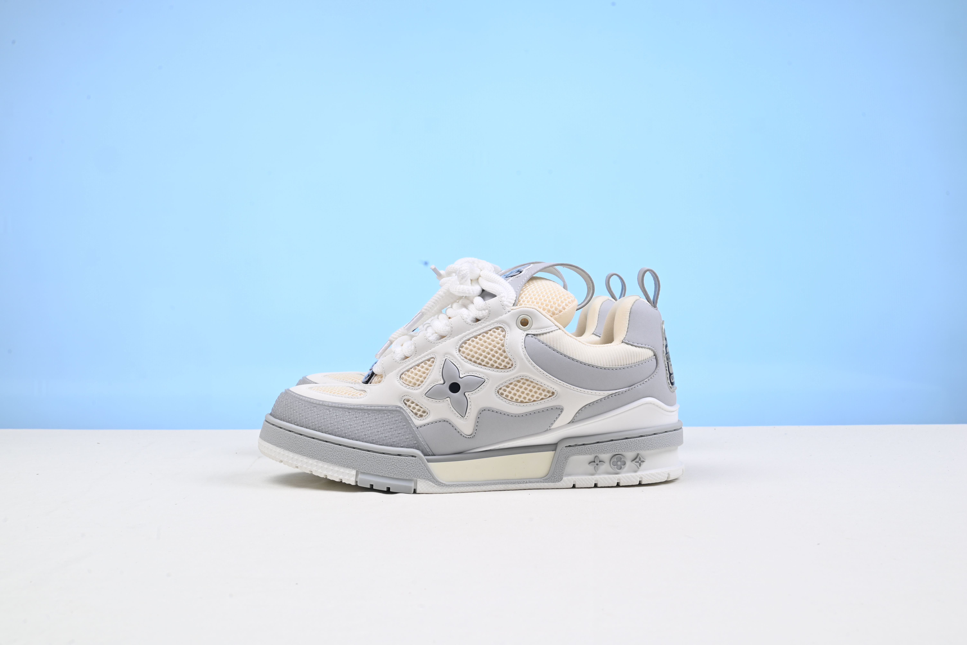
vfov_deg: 33.4
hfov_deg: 48.4
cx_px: 484
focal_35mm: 40
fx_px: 1075
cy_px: 322
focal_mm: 40
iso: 100
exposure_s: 1/2.5
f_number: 16
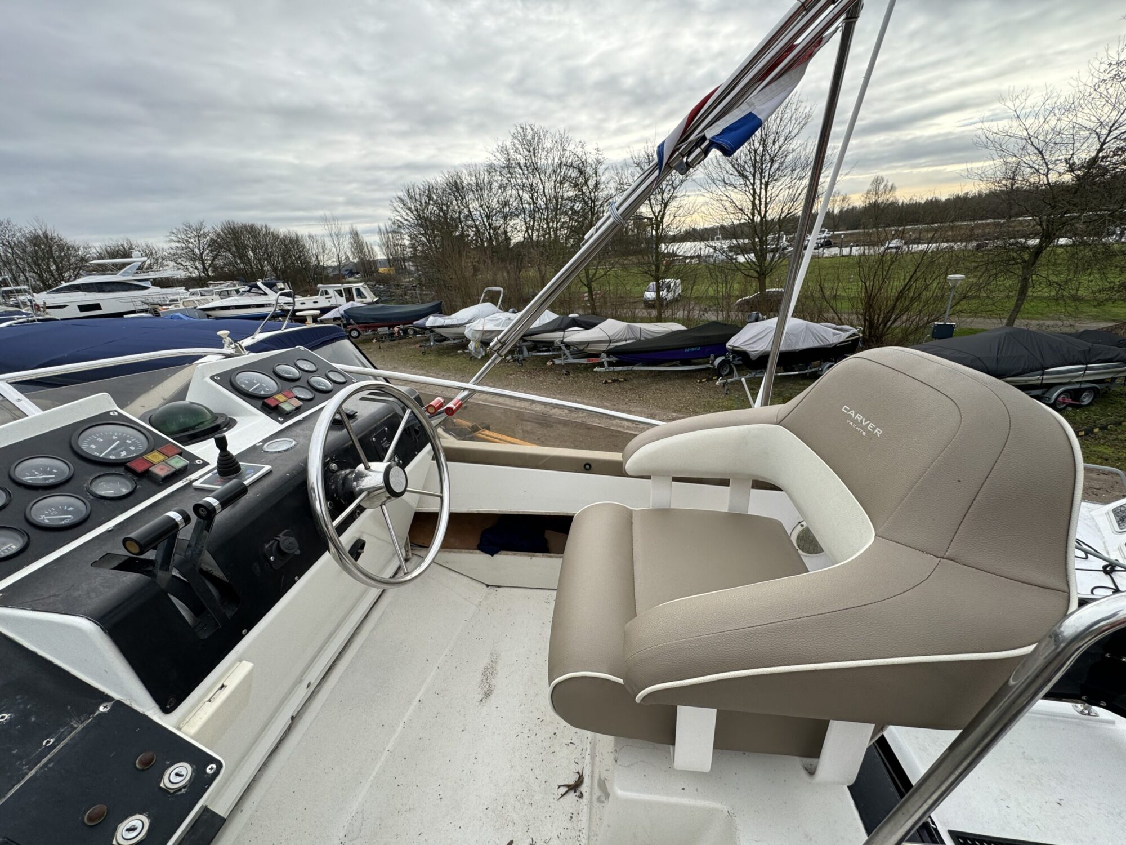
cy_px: 422
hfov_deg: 102.1
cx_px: 563
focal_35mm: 14
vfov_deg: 85.7
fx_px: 455
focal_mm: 2.22
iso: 50
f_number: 2.2
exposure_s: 1/561
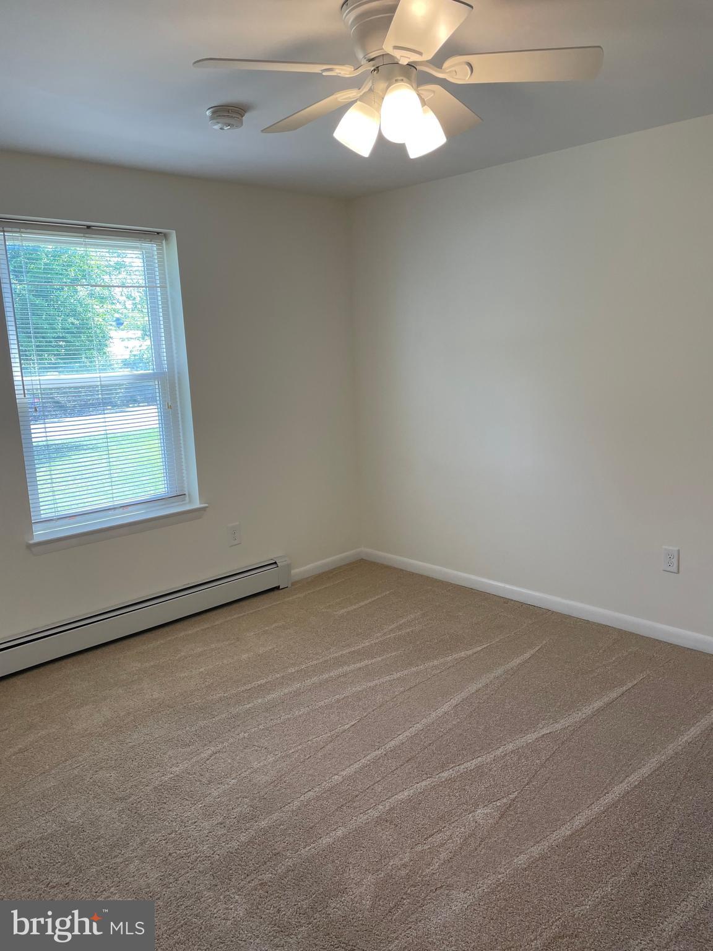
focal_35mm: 26
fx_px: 714
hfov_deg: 53.1
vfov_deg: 67.3
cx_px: 356
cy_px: 476
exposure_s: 1/120
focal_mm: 4.2
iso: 64
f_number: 1.6
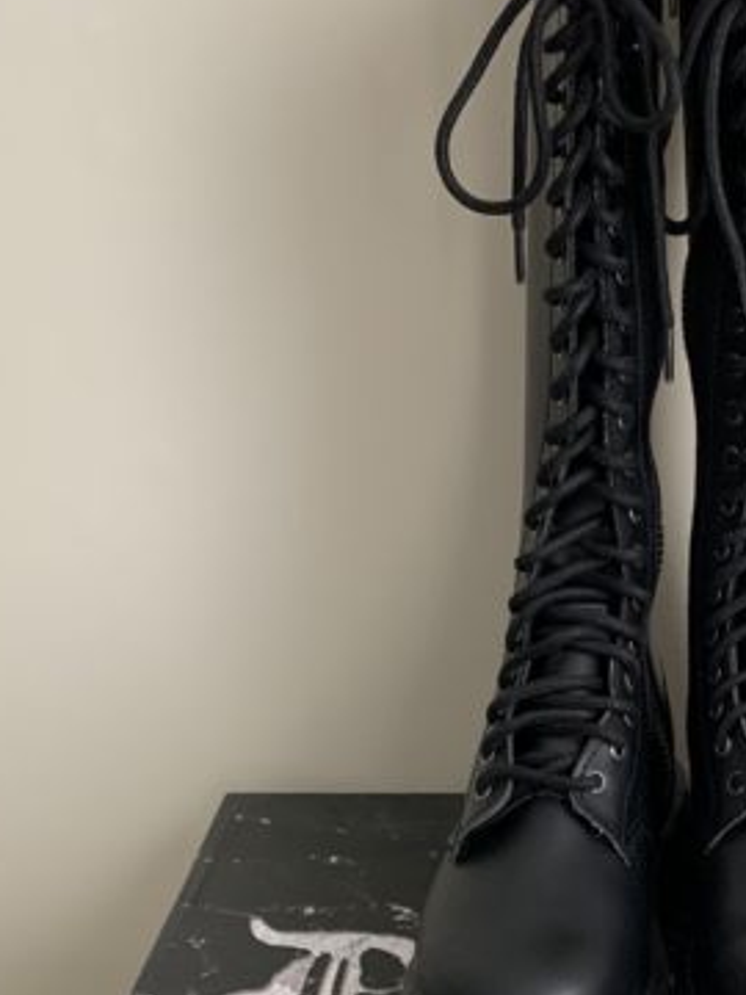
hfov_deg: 19.4
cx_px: 713
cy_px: 1061
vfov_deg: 24.7
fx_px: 2126
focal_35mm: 74
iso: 200
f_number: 1.8
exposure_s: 1/60
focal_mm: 4.25
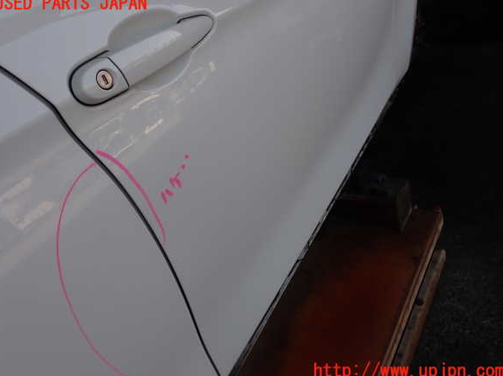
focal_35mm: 31
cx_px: 249
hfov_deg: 58.4
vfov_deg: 45.4
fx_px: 450
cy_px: 188
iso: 100
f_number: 3.2
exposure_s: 1/400
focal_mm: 5.4
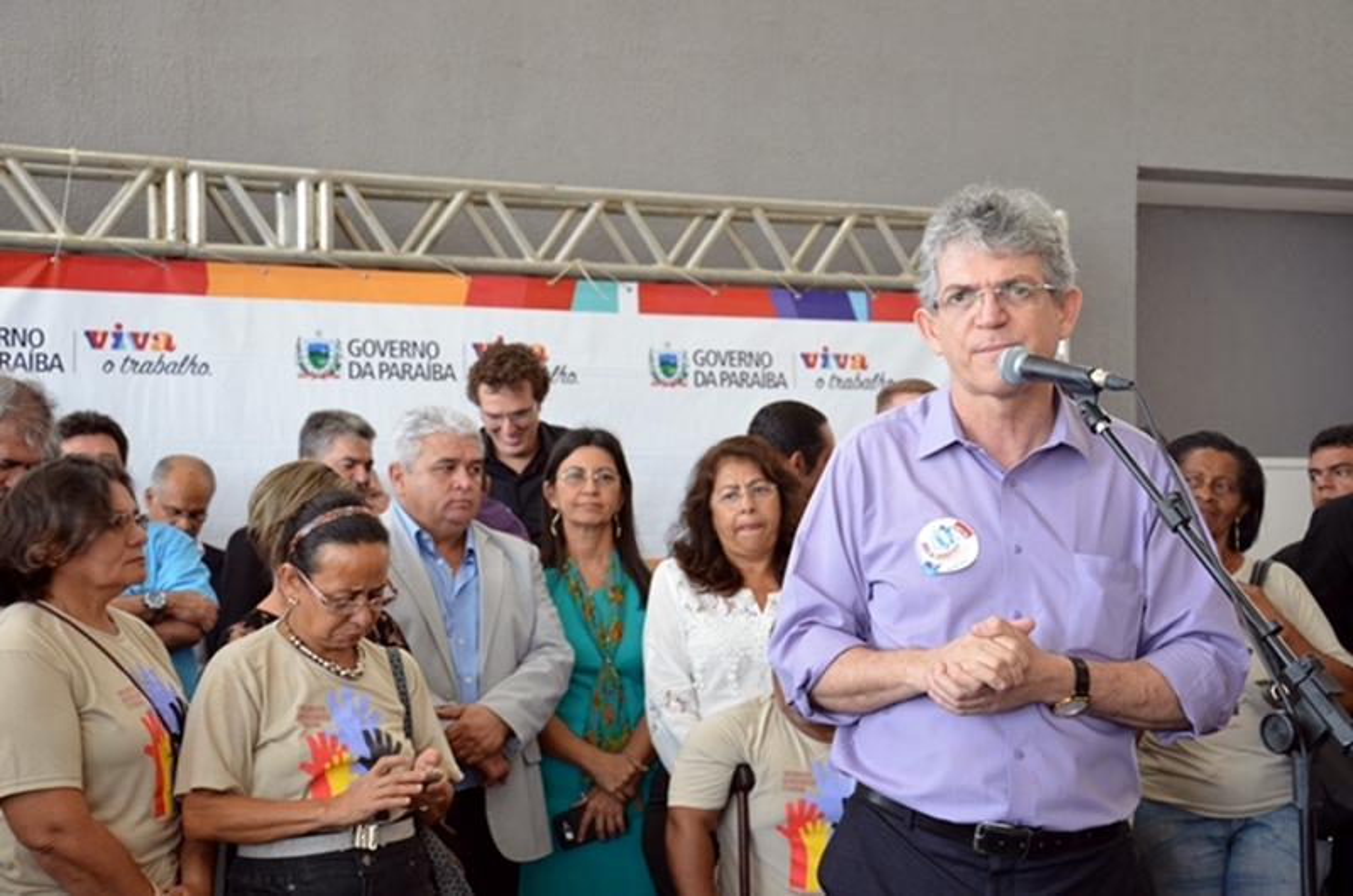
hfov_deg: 33.5
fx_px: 2250
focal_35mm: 60
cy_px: 448
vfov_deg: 22.5
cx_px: 676
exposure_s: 1/60
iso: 320
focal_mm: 40
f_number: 5.6
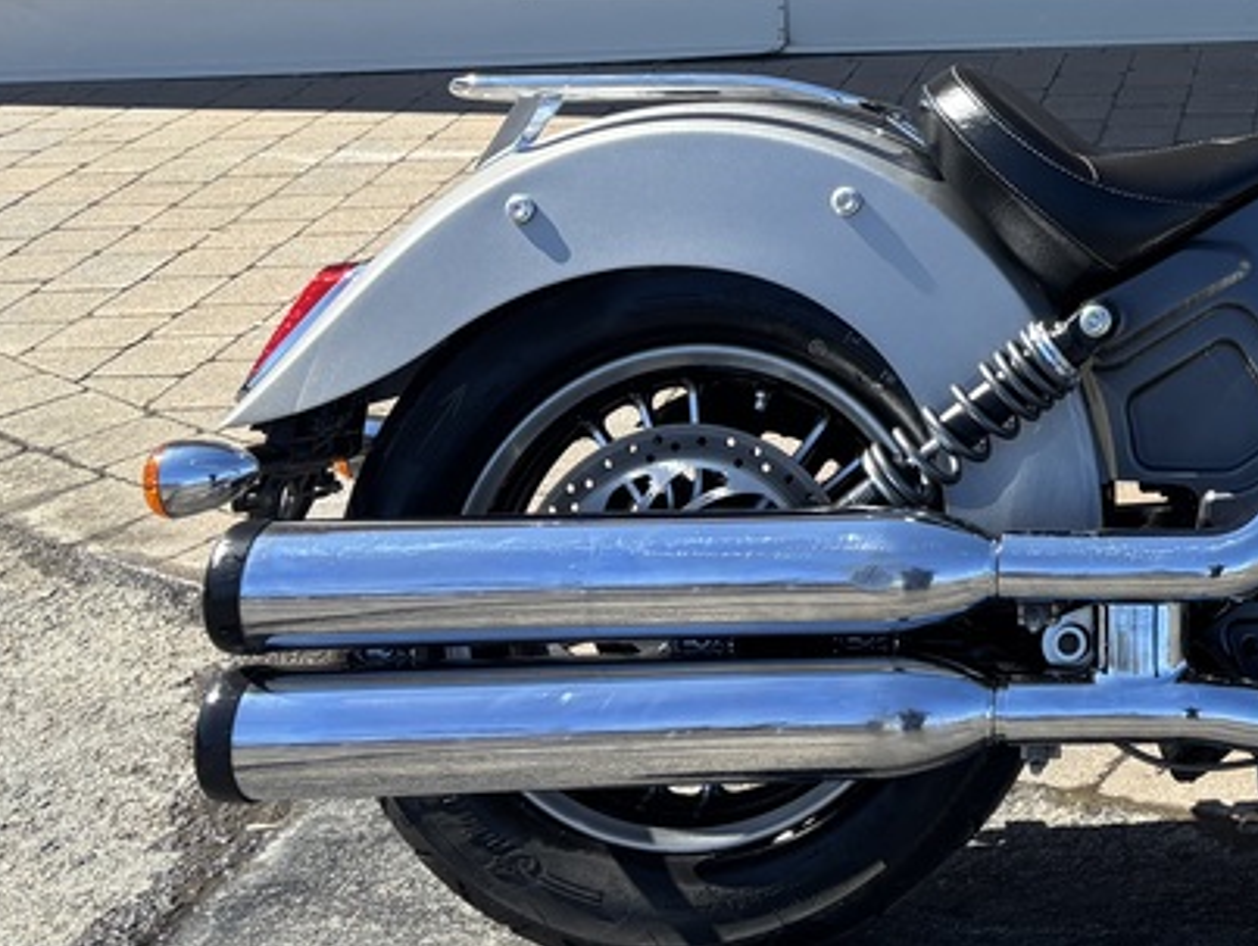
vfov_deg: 21.3
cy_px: -66
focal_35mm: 66
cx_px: 1489
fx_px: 2401
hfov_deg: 26.3
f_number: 1.6
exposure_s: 1/1263
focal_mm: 5.96
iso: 50
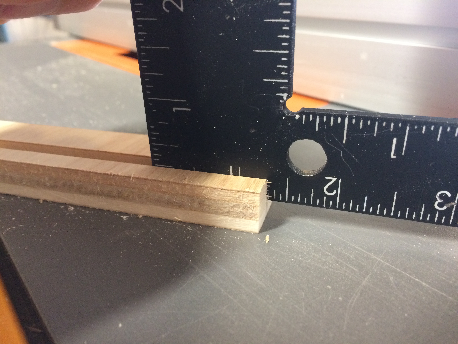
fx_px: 384
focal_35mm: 29
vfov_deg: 48.2
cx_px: 229
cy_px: 172
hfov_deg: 61.7
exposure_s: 1/30
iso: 200
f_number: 2.2
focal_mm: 4.15
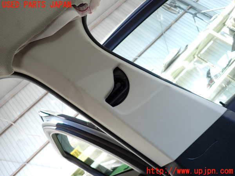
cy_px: 88
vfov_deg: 54.9
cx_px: 118
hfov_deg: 69.4
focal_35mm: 25
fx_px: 170
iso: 100
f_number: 2
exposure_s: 1/160
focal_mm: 4.5
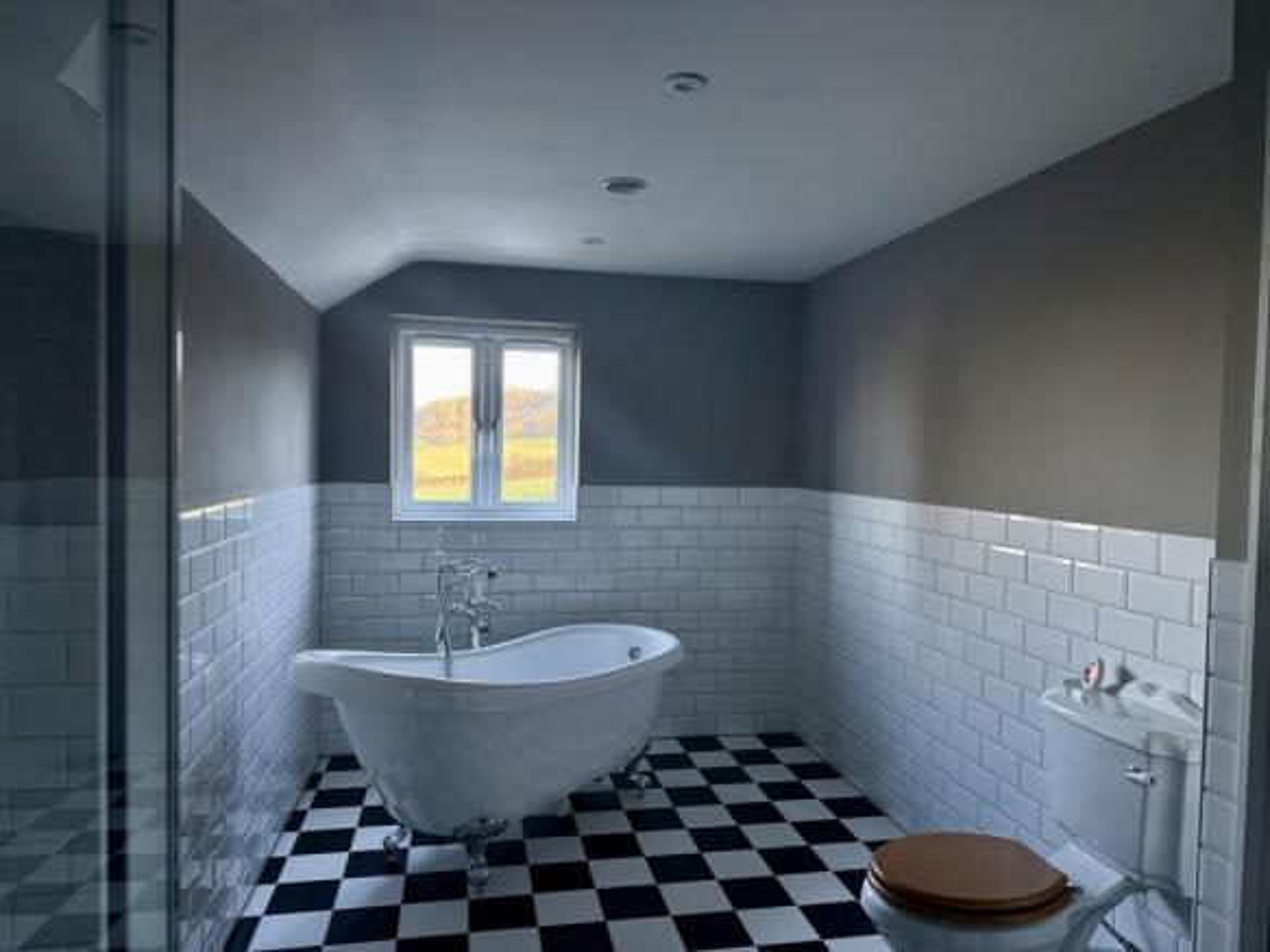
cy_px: 476
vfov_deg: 56.8
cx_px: 635
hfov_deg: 71.6
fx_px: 880
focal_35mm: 24
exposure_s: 1/100
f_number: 1.78
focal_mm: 6.76
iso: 200
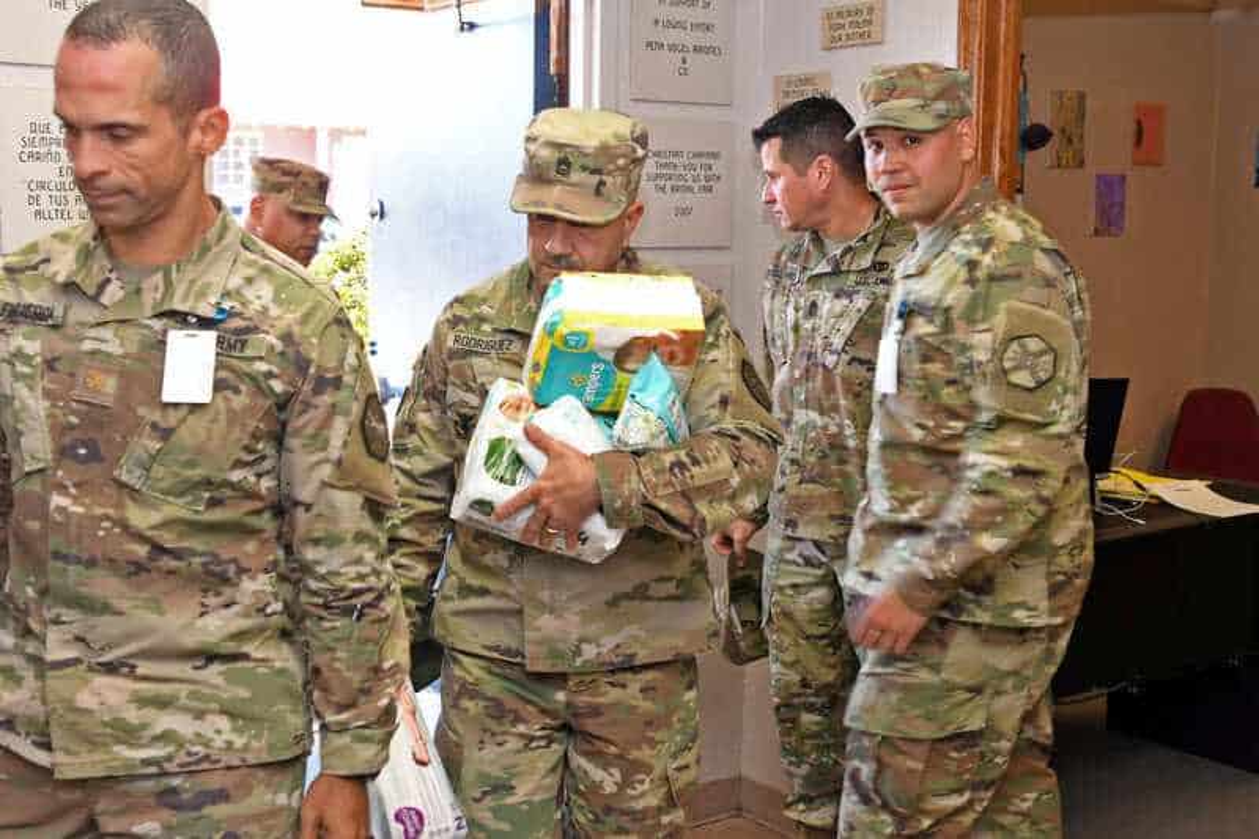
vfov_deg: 28.9
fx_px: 1626
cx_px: 630
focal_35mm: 46
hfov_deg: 42.3
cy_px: 420
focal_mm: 31
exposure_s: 1/40
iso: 400
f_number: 5.6
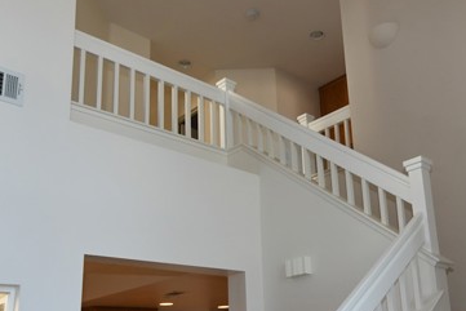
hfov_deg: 47.8
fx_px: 516
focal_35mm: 40
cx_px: 307
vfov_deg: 33.0
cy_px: 223
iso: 800
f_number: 7.1
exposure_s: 1/100
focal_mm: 15
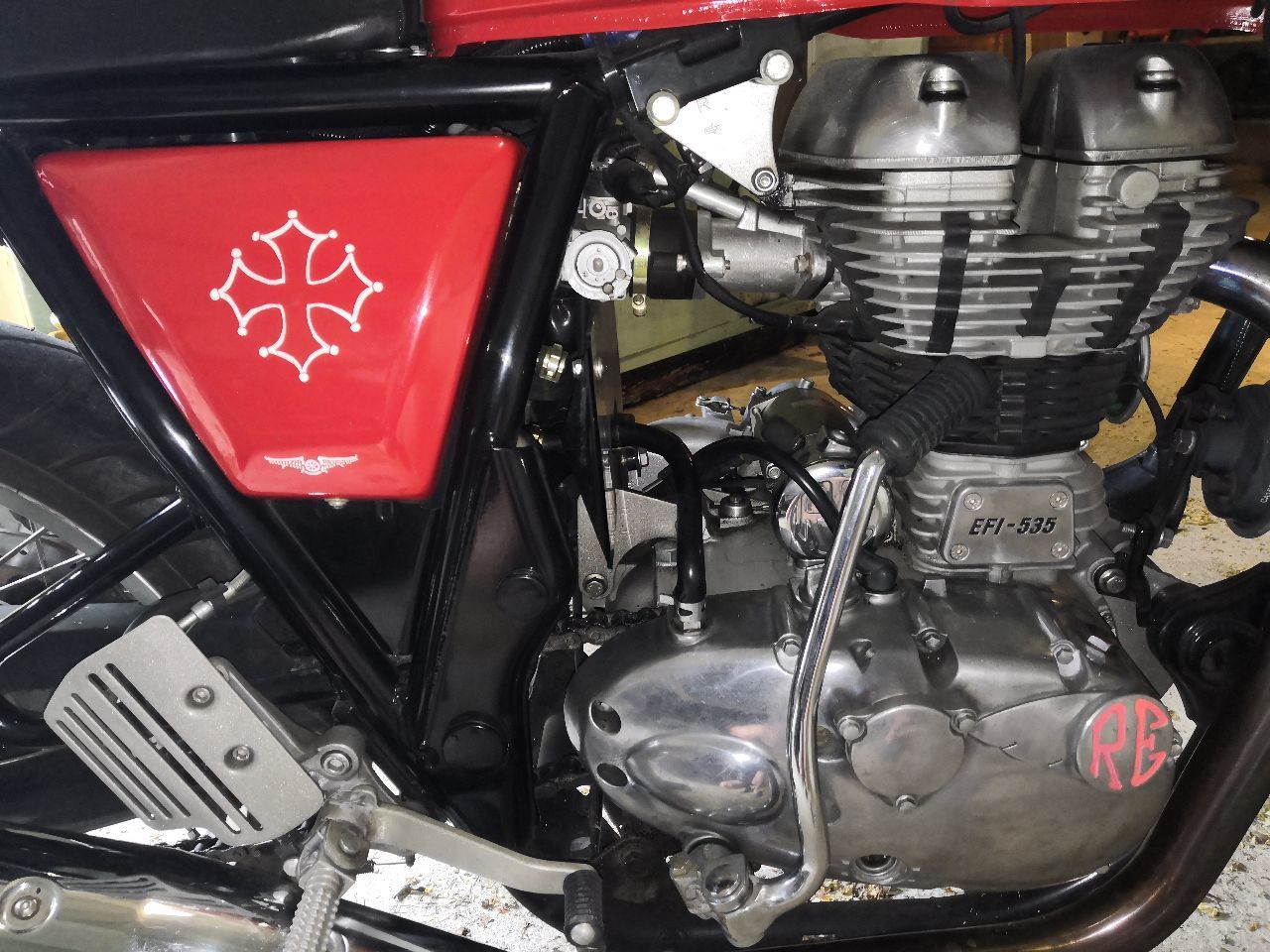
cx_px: 635
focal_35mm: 27
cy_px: 476
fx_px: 991
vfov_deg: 51.4
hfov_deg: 65.3
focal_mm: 3.95
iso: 320
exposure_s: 1/50
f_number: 1.8
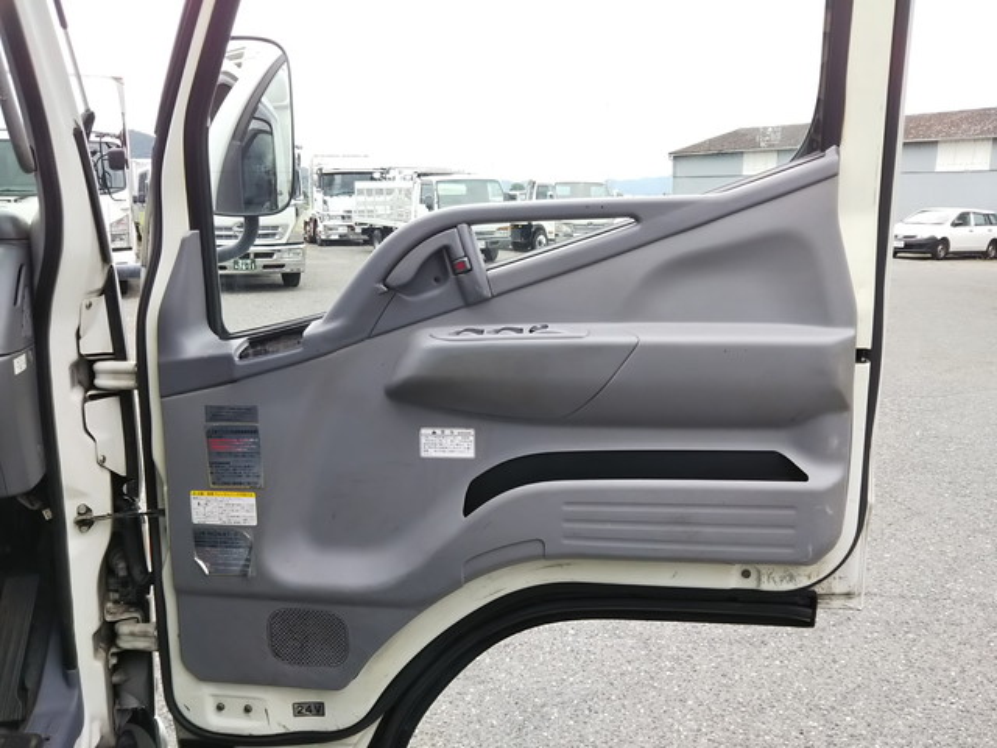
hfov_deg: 60.0
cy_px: 374
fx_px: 864
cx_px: 498
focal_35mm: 30
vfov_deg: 46.8
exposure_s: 1/182
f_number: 2.2
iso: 20
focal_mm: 4
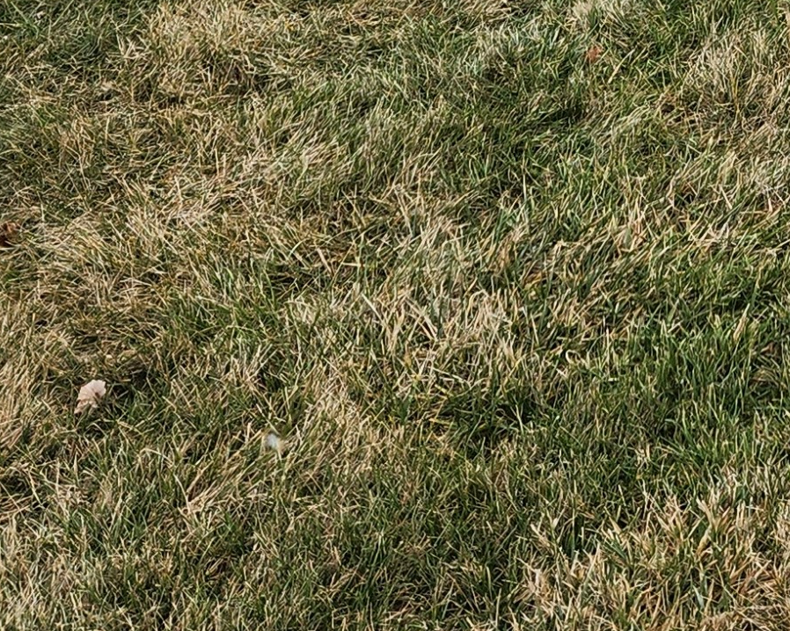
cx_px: 915
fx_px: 2338
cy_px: -640
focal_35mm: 100
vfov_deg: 13.2
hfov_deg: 18.3
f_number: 1.8
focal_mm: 5.4
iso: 20
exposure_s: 1/270
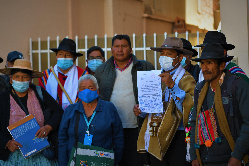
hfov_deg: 27.0
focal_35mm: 75
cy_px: 83
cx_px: 124
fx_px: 519
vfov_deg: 18.2
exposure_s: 1/400
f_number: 2.8
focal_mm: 50
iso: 100
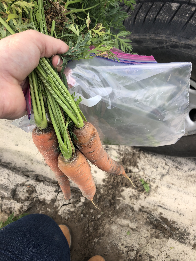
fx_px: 211
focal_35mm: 28
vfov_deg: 63.4
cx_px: 98
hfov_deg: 49.7
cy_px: 130
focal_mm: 3.99
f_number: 1.8
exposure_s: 1/410
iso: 20
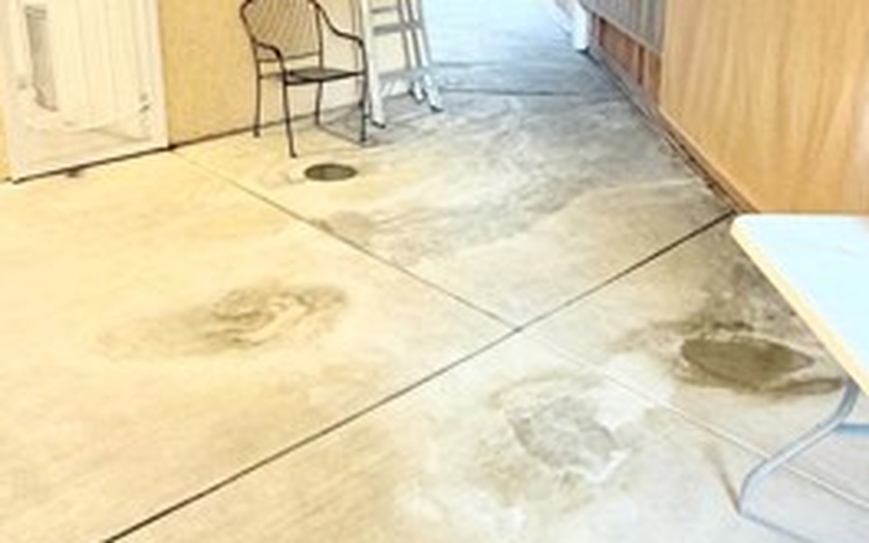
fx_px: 853
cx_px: 369
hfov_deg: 53.8
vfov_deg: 34.8
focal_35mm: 36
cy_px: 158
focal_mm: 2.22
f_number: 2.2
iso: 640
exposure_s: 1/60
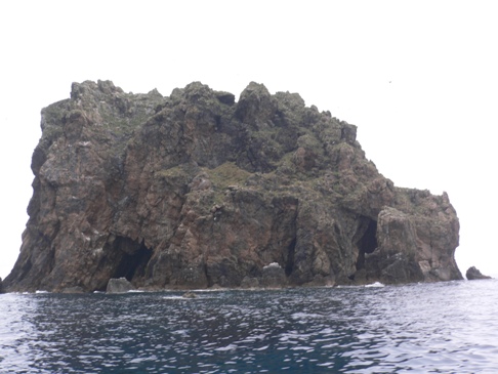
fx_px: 504
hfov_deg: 52.6
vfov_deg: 40.7
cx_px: 249
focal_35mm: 35
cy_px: 187
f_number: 5.6
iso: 80
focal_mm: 5.8
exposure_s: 1/100
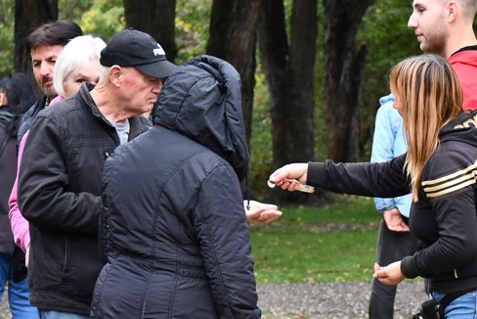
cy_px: 234
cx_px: 305
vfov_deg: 5.9
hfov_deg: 8.8
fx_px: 3115
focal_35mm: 235
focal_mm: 75
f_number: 5
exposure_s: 1/250
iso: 1600
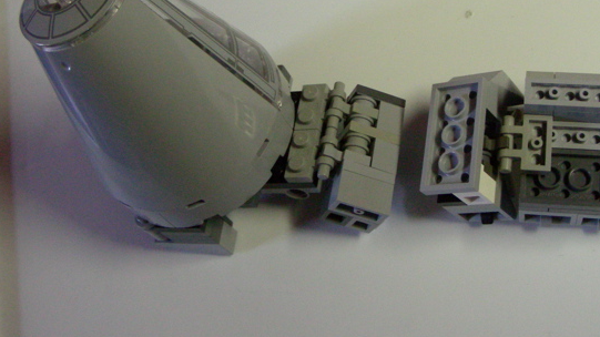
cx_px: 349
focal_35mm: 49
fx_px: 779
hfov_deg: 42.0
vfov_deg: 24.3
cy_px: 119
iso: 400
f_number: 3.5
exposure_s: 1/61
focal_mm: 6.3
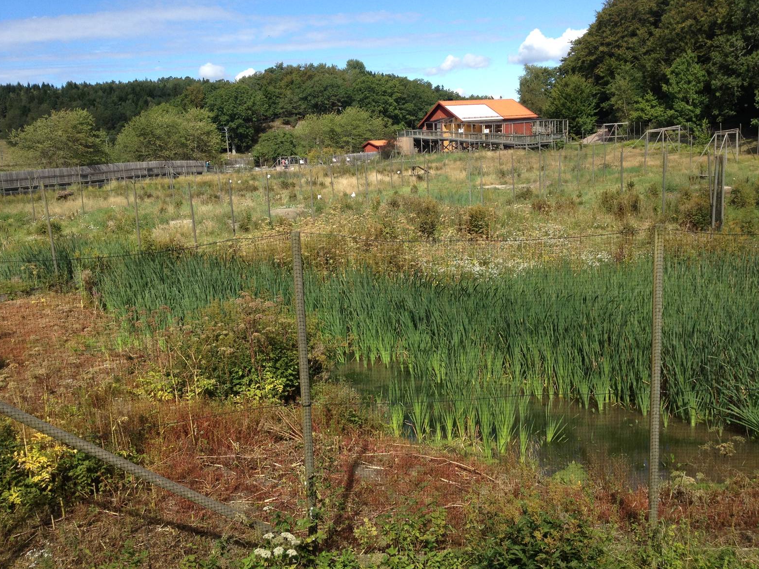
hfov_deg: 51.4
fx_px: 789
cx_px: 385
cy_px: 289
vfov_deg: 39.7
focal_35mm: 36
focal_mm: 4.28
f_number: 2.4
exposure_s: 1/1284
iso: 50
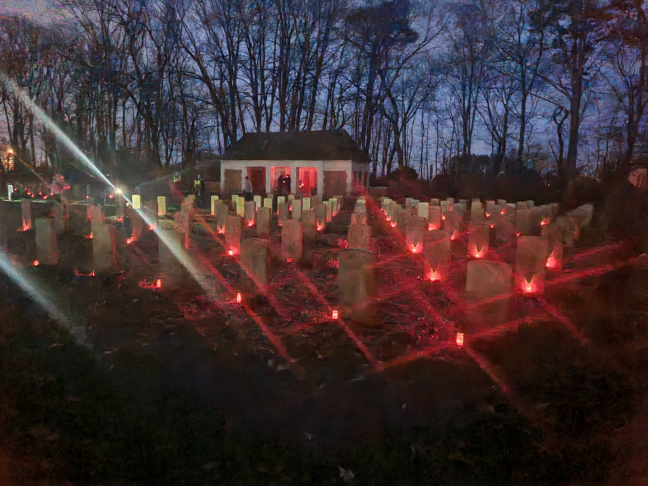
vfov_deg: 53.1
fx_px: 487
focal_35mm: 26
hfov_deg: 67.3
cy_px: 243
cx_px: 324
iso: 3200
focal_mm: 5.4
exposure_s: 1/4
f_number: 1.8
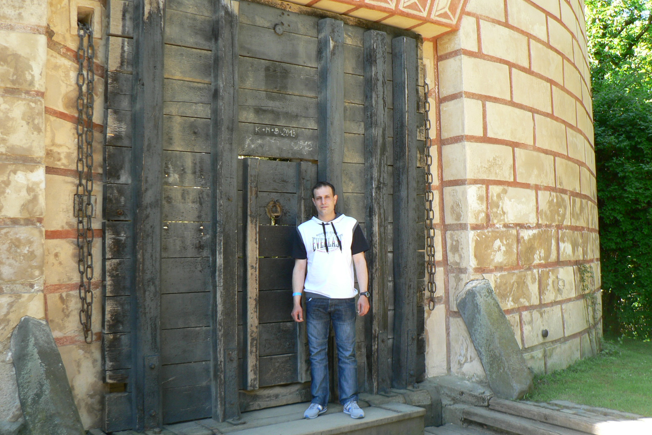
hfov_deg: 50.7
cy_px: 224
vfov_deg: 35.0
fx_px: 688
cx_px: 327
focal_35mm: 38
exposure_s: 1/80
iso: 80
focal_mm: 6
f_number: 2.8
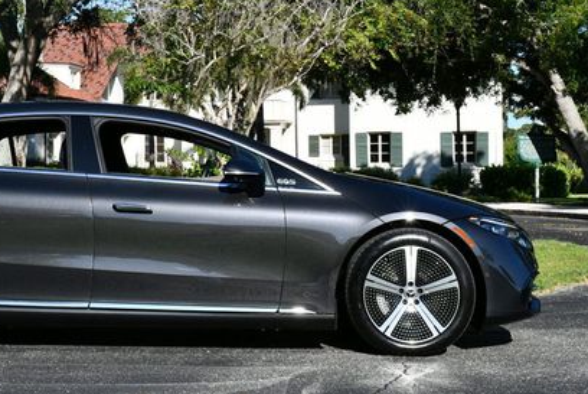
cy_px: 89
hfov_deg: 28.7
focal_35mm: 69
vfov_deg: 19.6
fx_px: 1128
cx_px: 140
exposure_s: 1/250
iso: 100
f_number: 8
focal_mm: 22
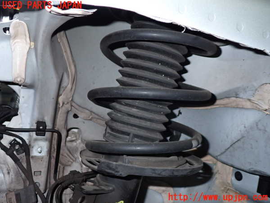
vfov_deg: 44.2
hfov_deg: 56.8
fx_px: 250
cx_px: 135
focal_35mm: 32
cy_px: 102
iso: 320
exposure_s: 1/30
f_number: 7.1
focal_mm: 5.79
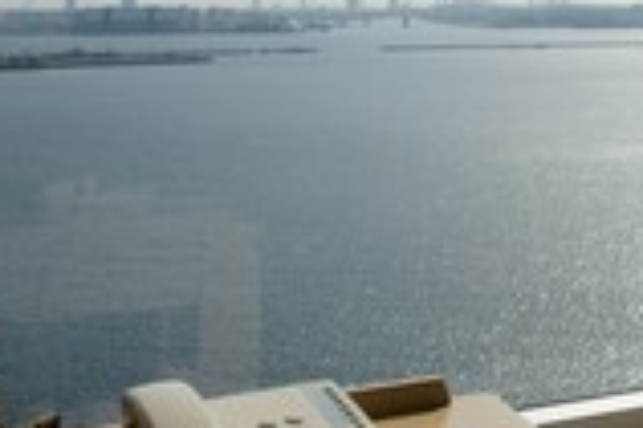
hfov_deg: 25.0
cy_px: -112
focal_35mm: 72
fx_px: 1285
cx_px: 798
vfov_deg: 17.8
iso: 200
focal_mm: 18
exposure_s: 1/640
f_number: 9
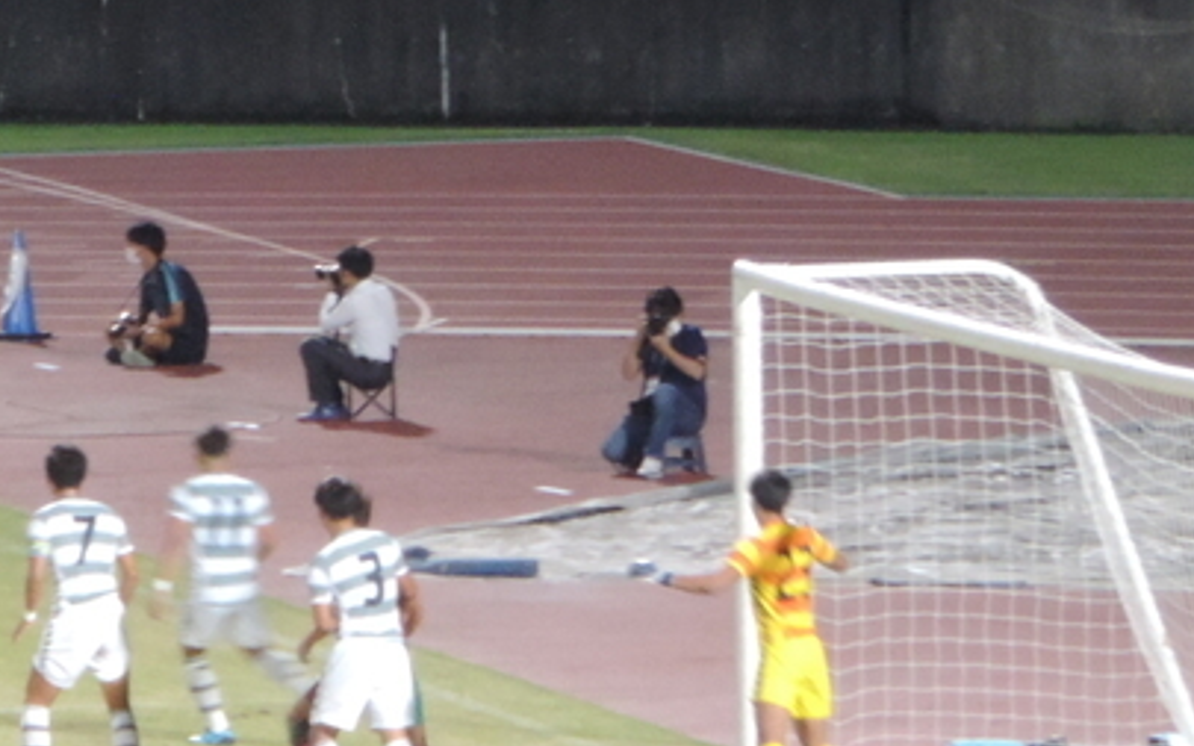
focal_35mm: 534
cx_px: -427
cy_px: 106
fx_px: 17374
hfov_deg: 3.9
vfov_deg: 2.5
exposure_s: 1/30
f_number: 4.5
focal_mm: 30.3
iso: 640
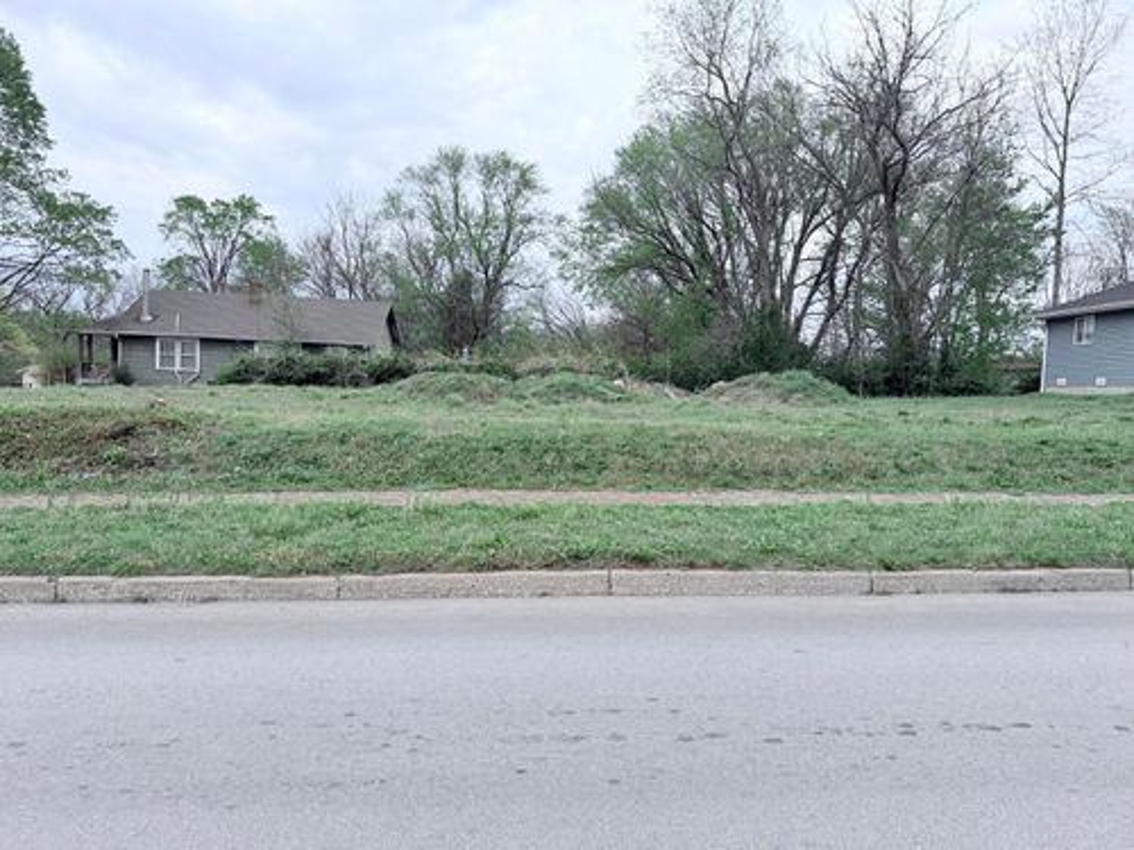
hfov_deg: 71.6
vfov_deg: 56.8
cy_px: 425
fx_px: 786
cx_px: 567
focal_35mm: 24
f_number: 1.78
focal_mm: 6.76
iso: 100
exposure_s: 1/1156
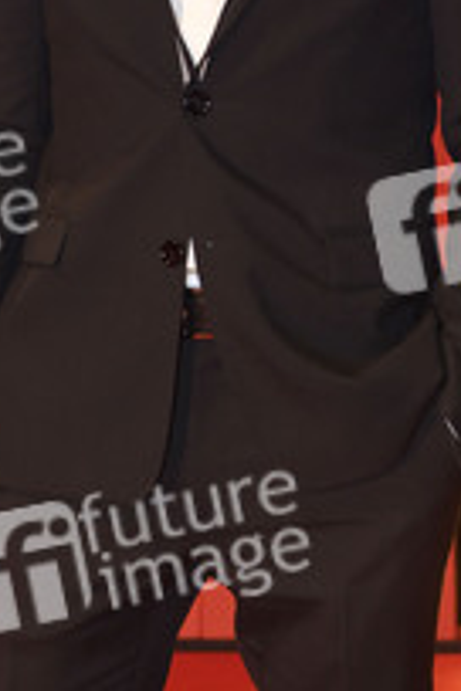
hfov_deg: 10.0
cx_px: 234
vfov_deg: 14.8
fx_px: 2631
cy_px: 44
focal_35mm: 137
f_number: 5.6
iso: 1250
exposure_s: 1/200
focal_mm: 70
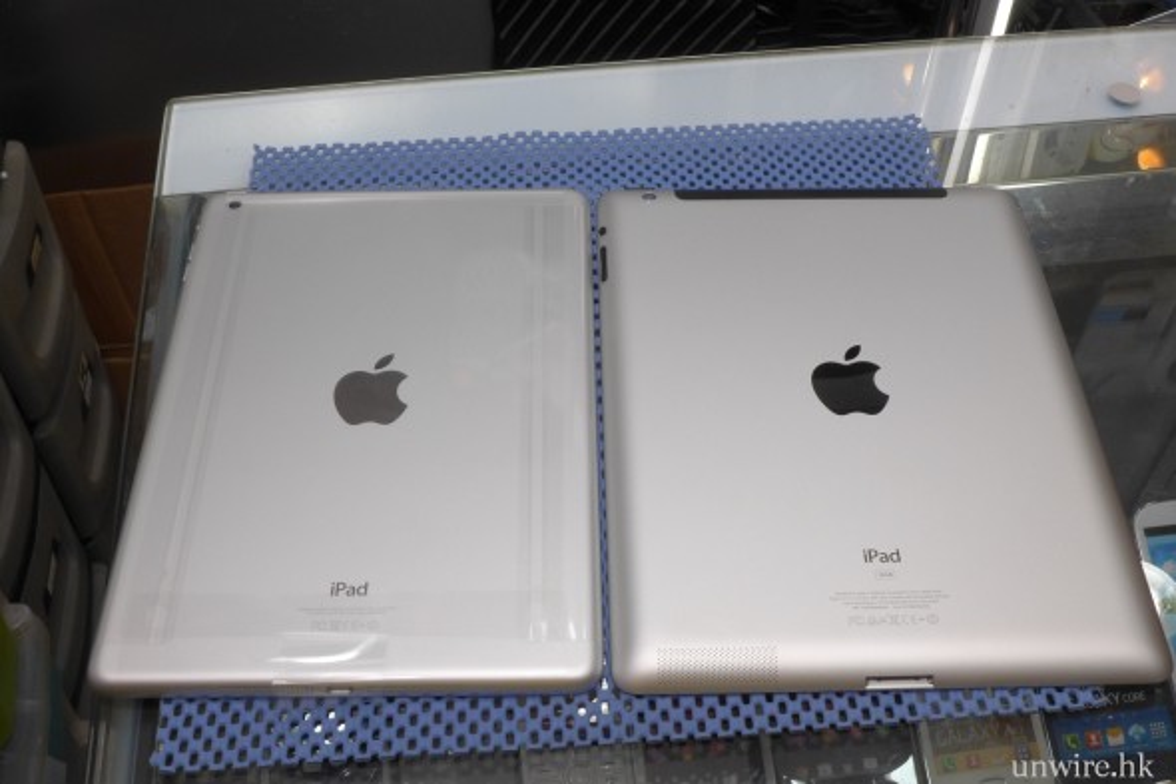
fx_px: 1306
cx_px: 588
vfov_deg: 33.4
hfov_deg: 48.5
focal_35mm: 40
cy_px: 392
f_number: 8
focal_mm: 7.9
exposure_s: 1/60
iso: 200
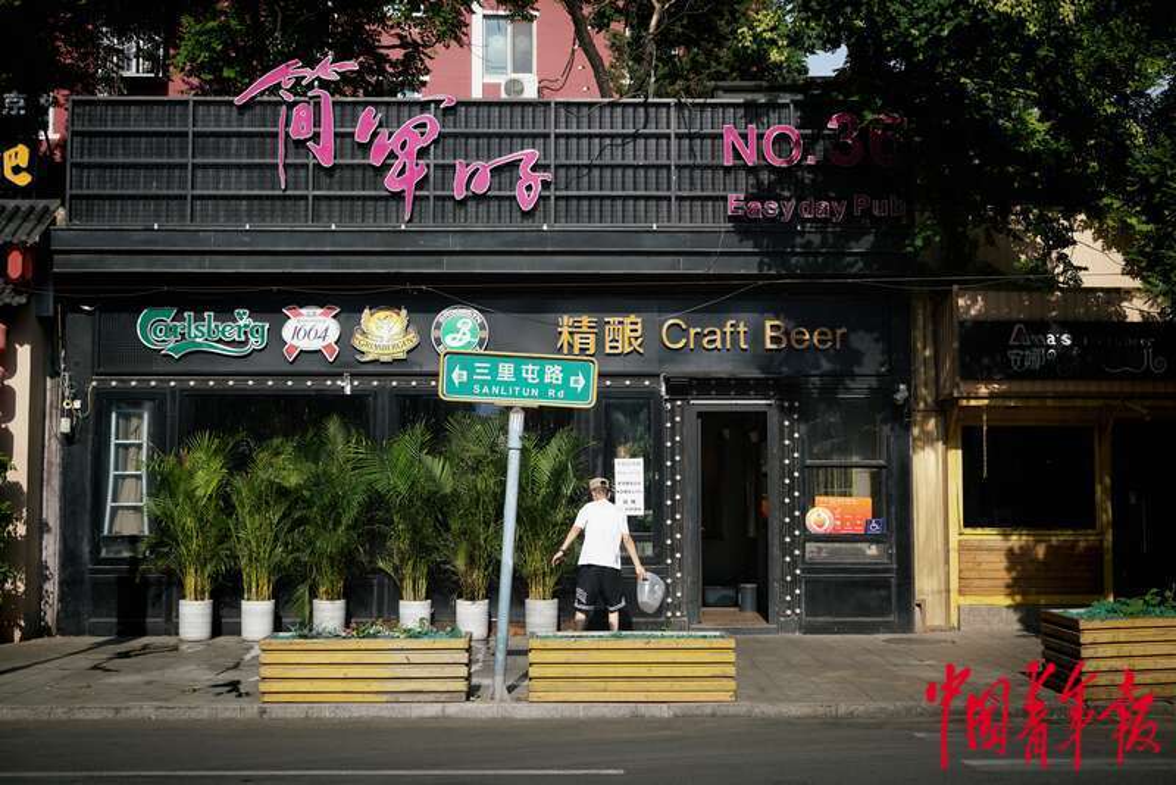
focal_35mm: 46
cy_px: 392
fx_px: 1503
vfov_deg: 29.3
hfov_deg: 42.7
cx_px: 588
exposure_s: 1/500
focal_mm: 46
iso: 100
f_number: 8
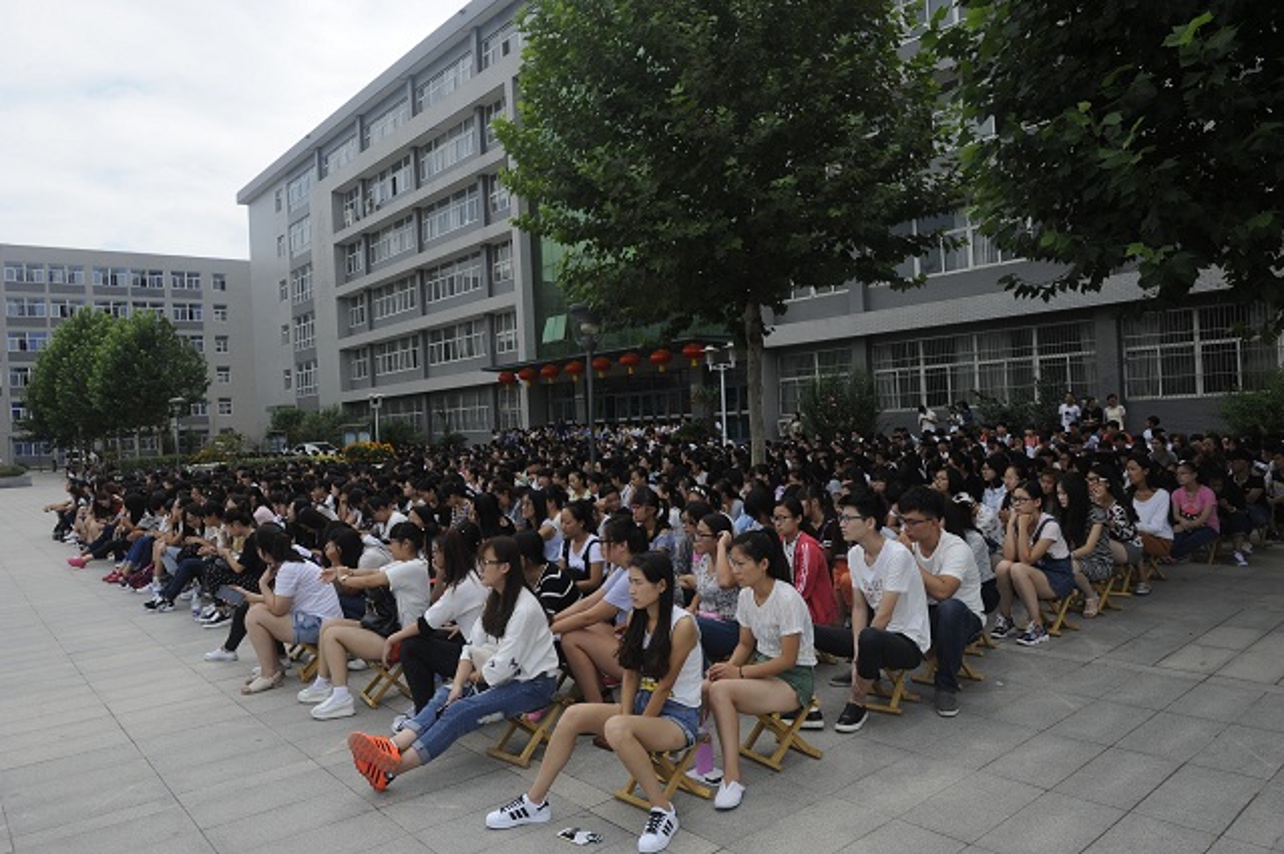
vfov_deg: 53.1
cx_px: 642
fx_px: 855
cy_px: 427
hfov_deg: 73.8
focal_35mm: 24
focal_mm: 24
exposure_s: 1/250
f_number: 10
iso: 250
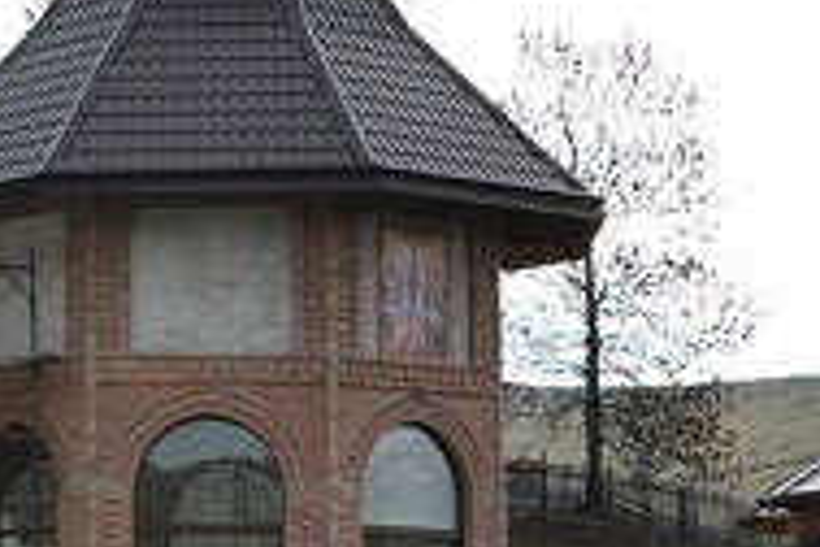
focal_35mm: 171
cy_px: -106
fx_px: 3895
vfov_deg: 8.0
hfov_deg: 11.7
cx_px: -286
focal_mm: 18
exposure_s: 1/640
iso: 200
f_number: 6.3
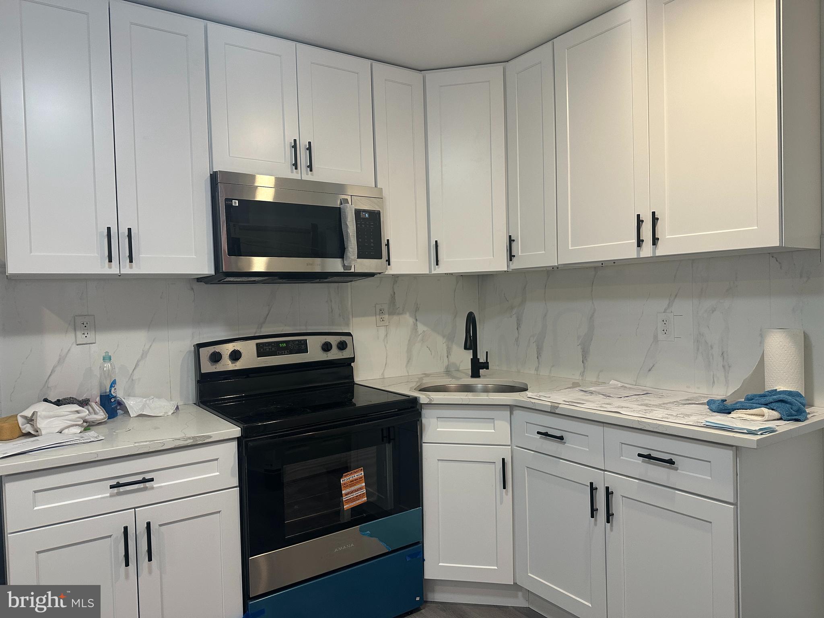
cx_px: 412
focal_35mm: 24
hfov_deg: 71.6
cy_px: 309
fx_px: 571
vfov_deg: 56.8
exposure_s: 1/120
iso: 200
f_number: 1.78
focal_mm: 6.86
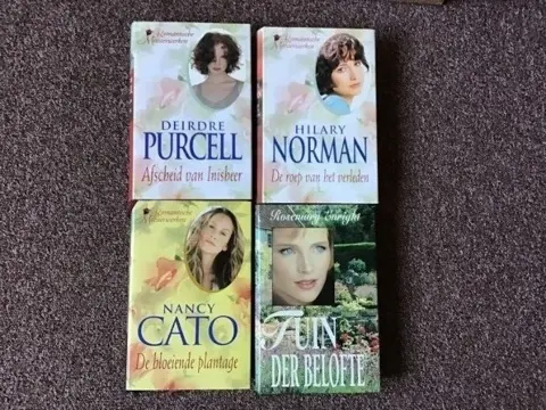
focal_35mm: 31
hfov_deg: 58.4
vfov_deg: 45.4
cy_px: 205
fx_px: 489
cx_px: 273
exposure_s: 1/33
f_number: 2.4
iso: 160
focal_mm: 3.3
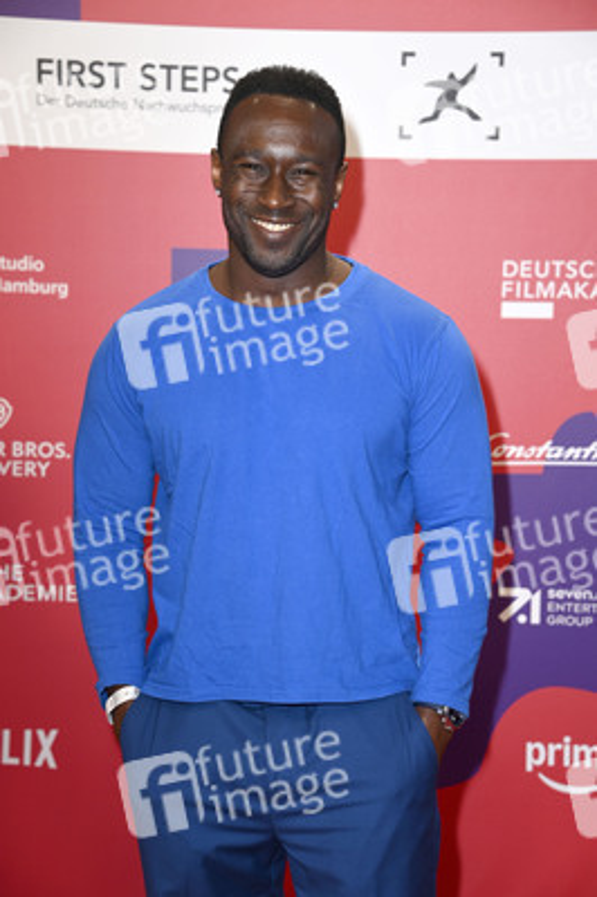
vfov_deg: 22.2
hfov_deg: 14.8
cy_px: 448
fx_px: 2292
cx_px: 298
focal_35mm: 92
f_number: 6.3
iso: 640
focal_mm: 92
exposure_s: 1/250
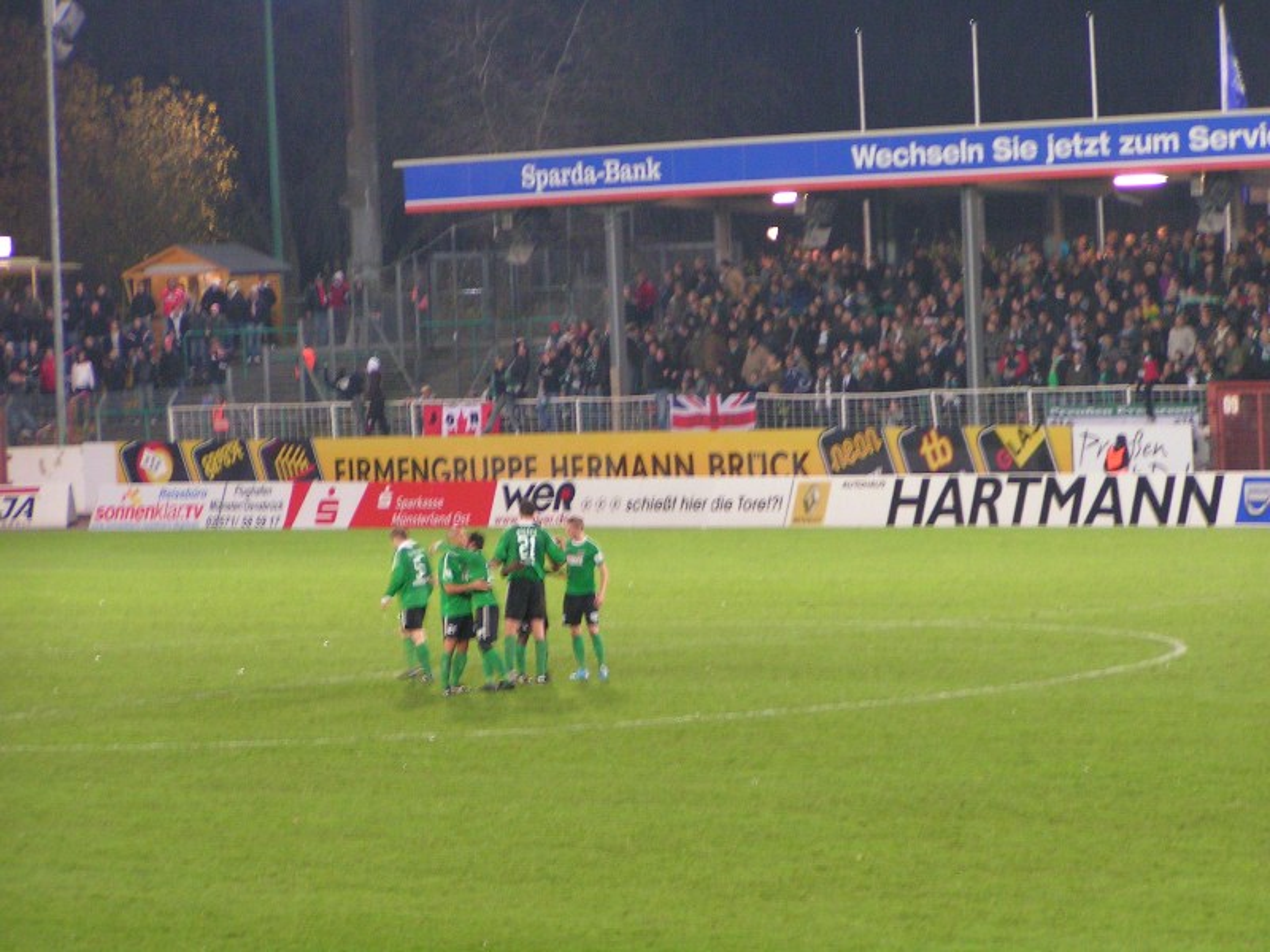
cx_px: 635
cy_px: 476
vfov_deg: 9.1
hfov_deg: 12.0
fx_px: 6017
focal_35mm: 164
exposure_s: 1/25
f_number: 3.5
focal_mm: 25.1
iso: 200
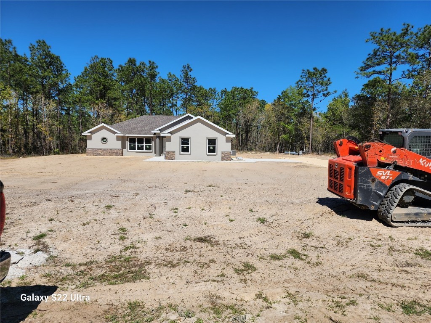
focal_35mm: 23
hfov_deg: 73.9
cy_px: 162
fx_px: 286
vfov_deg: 58.9
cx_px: 216
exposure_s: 1/1659
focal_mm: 6.4
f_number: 1.8
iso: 12
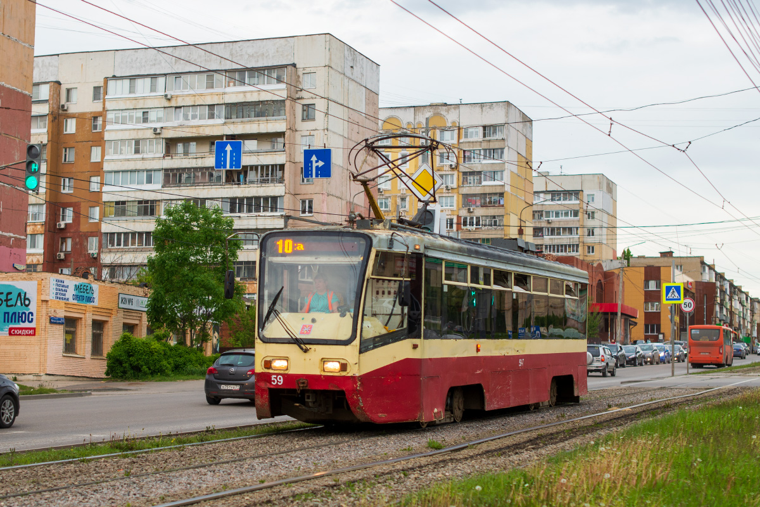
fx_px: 1055
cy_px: 254
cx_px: 380
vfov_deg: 27.0
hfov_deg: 39.6
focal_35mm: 50
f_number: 2.8
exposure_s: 1/500
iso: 250
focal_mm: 50
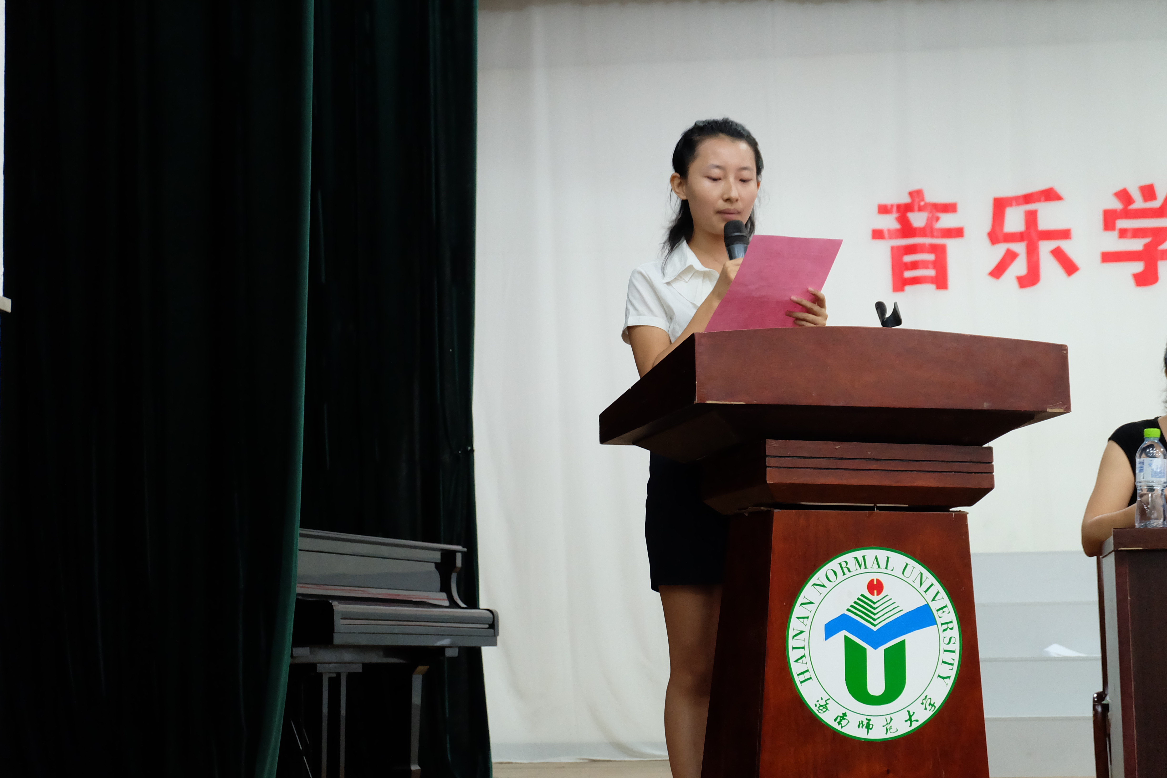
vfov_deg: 18.2
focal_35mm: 75
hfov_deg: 27.0
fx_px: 2431
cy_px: 389
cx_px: 584
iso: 3200
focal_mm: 50
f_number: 5.6
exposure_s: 1/10
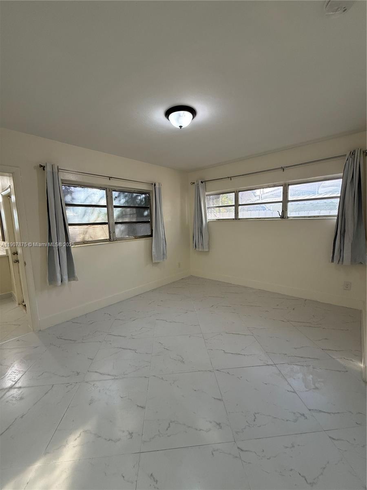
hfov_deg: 85.7
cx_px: 184
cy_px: 245
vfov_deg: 102.1
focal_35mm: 14
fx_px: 198
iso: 125
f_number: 2.2
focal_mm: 2.22
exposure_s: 1/120
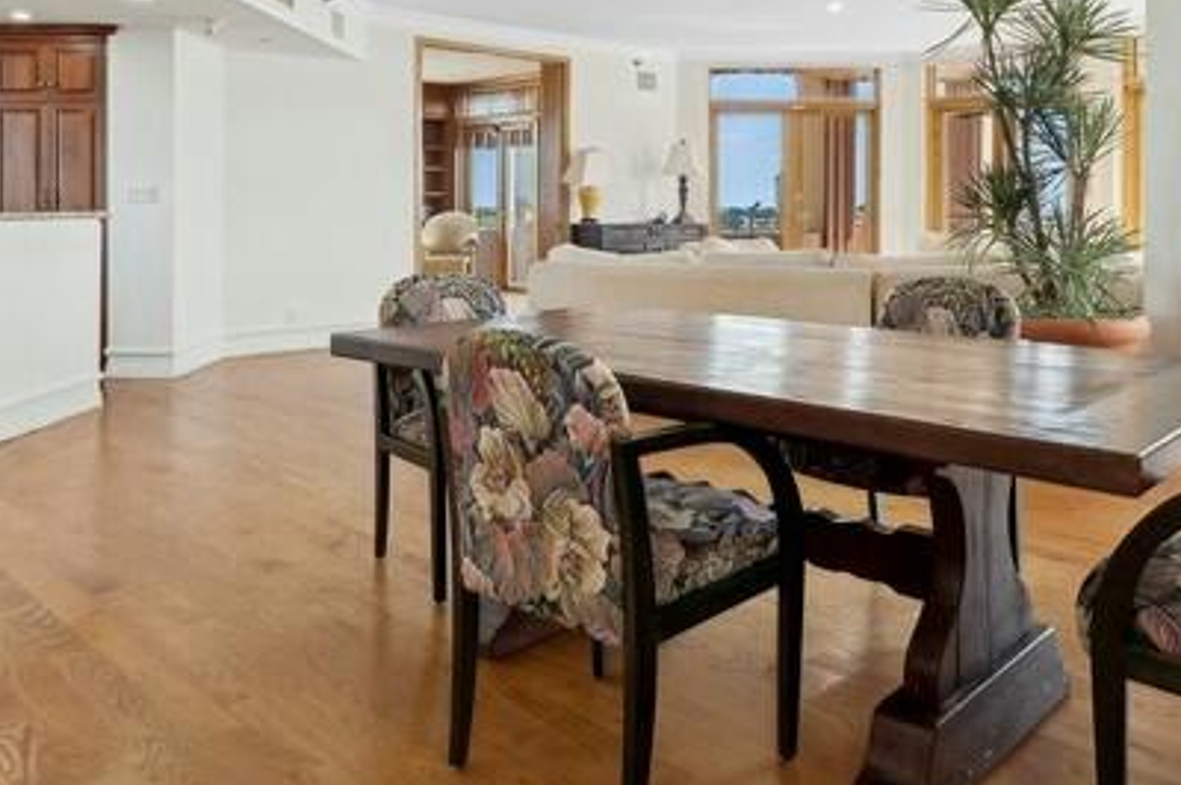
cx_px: 661
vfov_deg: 41.4
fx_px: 983
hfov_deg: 61.8
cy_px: 139
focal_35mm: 30
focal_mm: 15
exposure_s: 1/25
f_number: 8
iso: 100
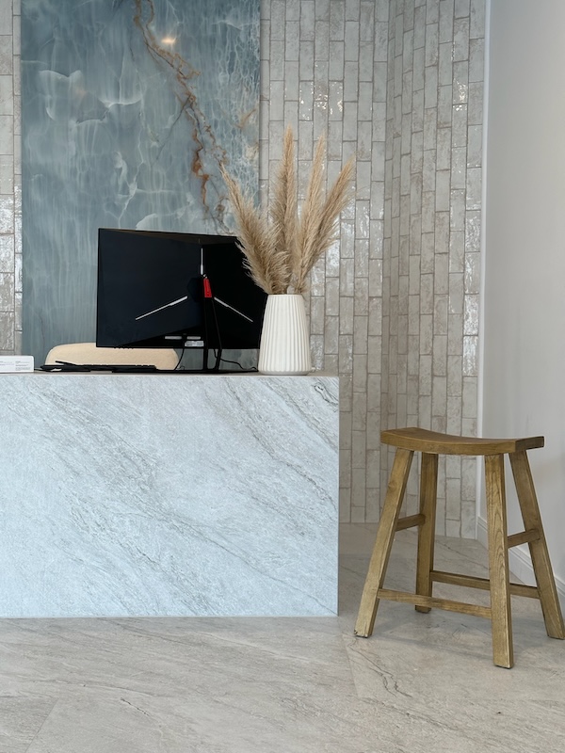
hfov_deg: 30.3
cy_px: 376
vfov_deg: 39.7
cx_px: 282
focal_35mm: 48
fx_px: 1045
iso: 64
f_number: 1.78
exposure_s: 1/100
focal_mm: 6.86
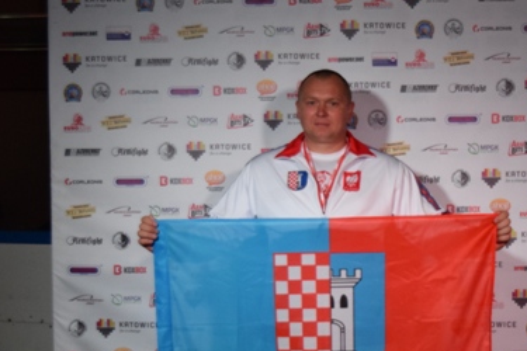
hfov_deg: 27.9
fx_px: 1054
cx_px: 360
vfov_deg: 18.8
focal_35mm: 72
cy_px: 247
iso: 2200
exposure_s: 1/500
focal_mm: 30
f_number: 4.2
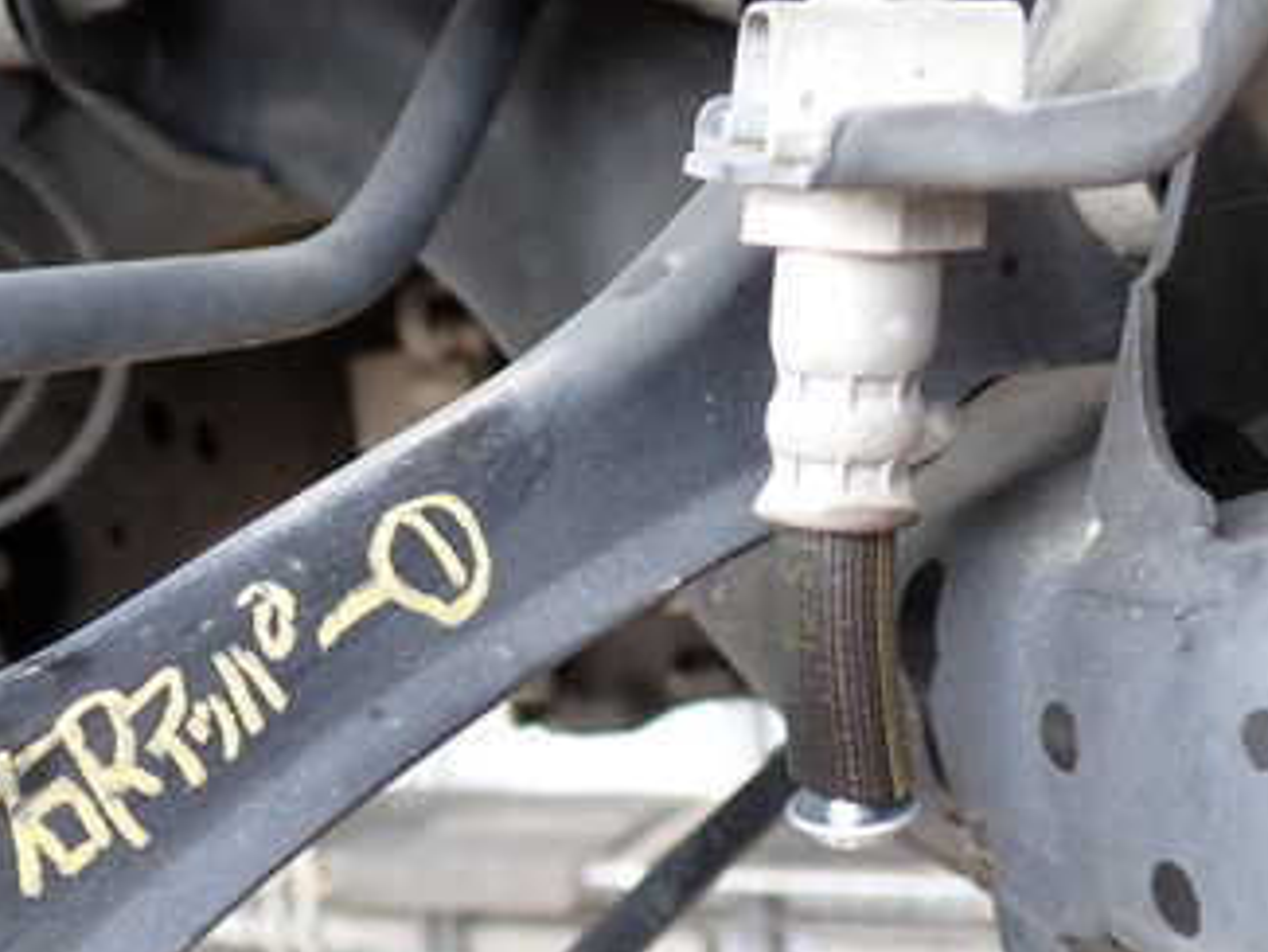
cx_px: 129
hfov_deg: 31.2
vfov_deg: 24.7
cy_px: 655
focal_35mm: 59
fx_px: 2162
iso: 200
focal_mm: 5.79
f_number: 2.4
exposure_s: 1/50
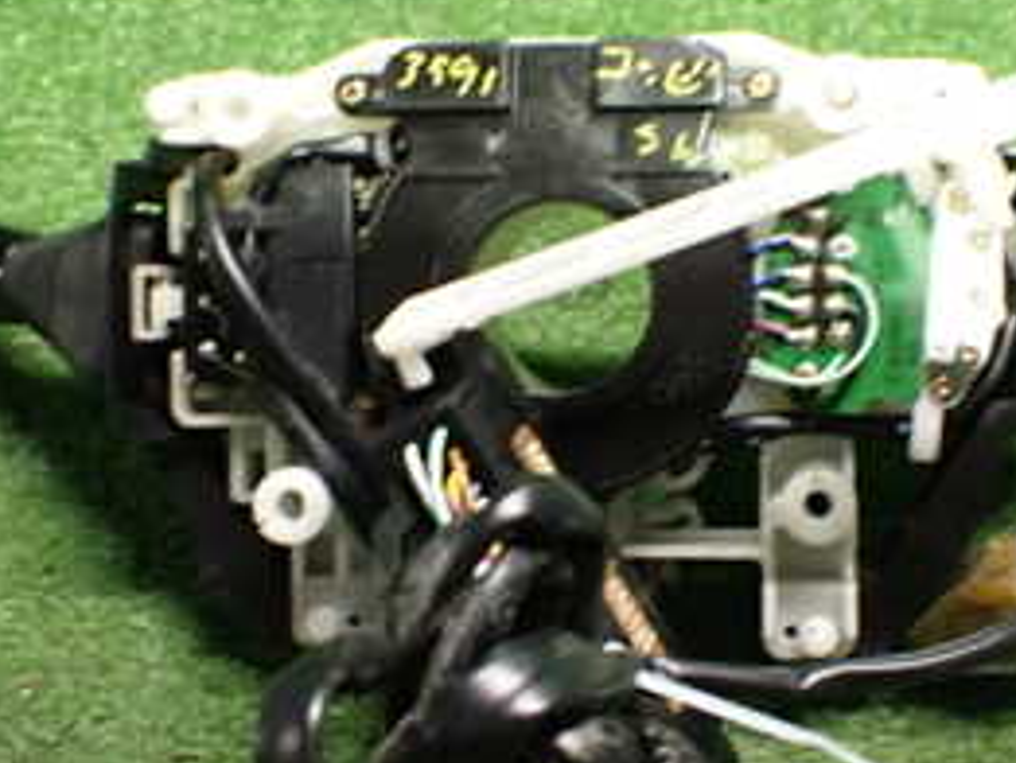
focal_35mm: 69
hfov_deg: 28.1
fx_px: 2026
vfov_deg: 21.3
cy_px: 382
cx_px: 588
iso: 800
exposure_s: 1/40
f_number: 2.3
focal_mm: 5.4
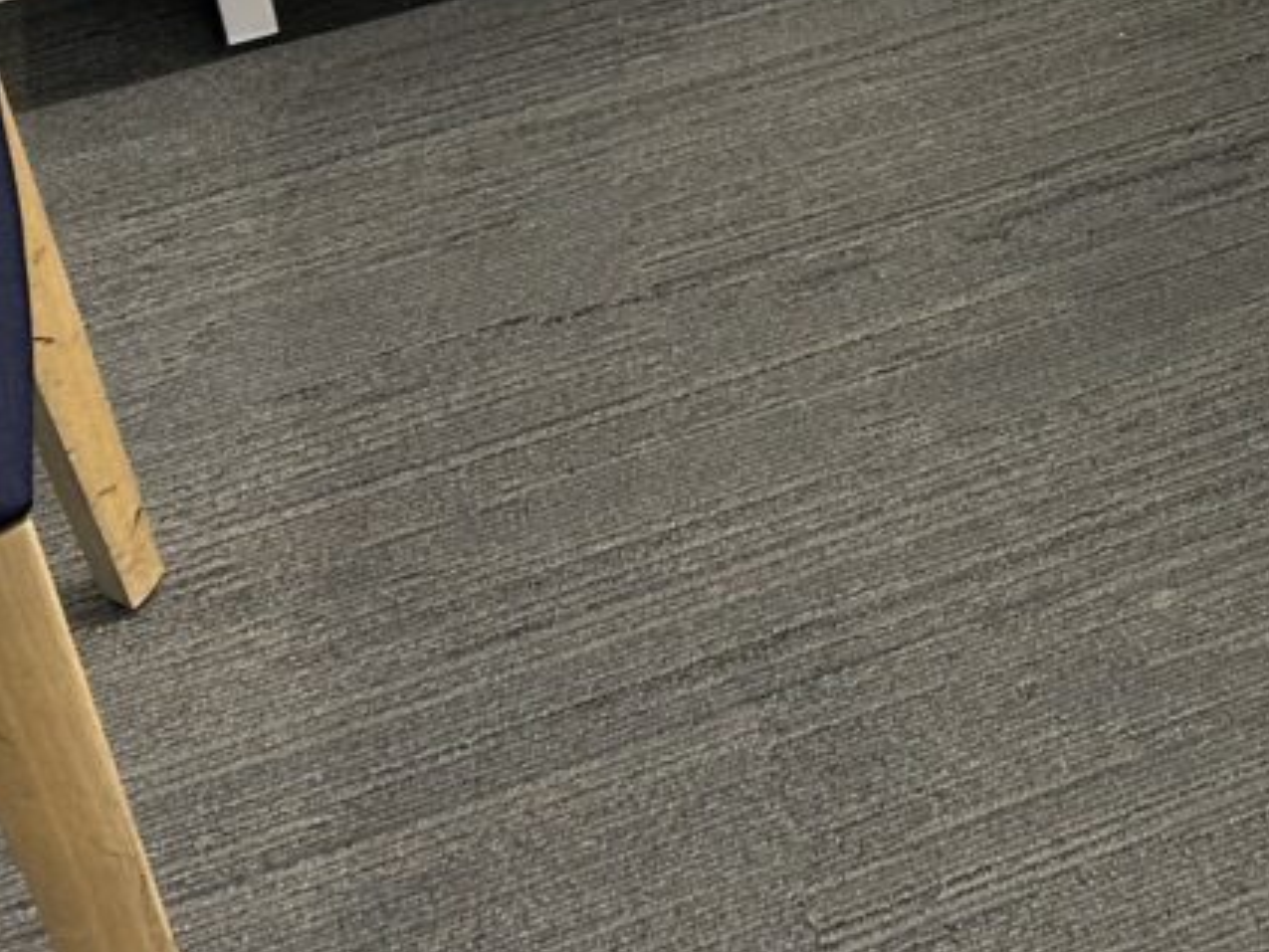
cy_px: -743
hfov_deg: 18.6
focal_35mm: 94
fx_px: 3447
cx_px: 1860
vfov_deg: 14.0
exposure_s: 1/75
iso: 80
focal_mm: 5.7
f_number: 1.5
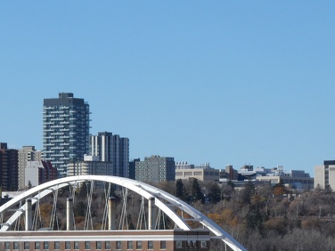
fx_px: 2913
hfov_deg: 6.6
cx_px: 39
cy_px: 257
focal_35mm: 301
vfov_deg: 4.9
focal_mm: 25.6
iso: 100
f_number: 5.4
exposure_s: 1/640
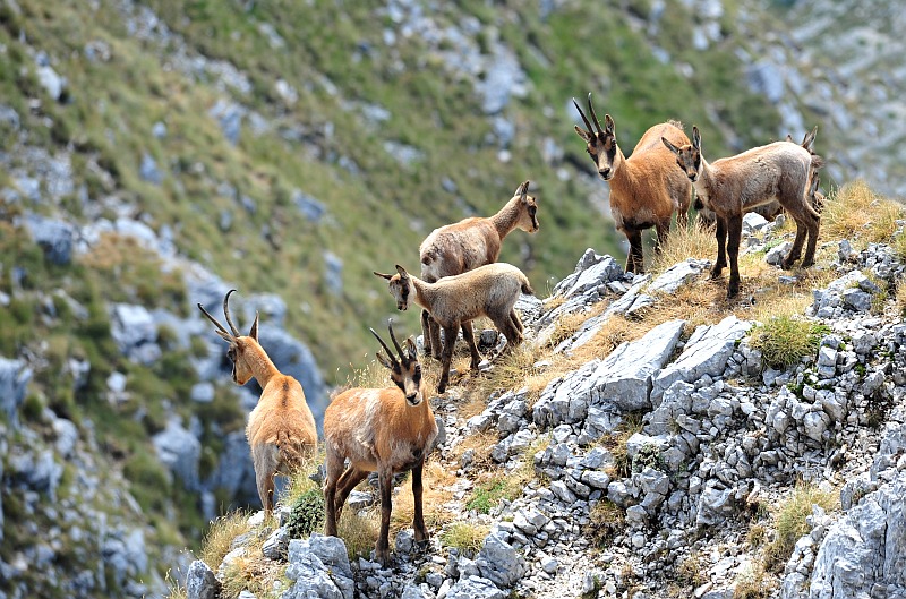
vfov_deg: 3.9
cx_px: 453
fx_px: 8786
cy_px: 300
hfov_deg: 5.9
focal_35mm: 350
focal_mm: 350
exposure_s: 1/320
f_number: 9
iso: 400
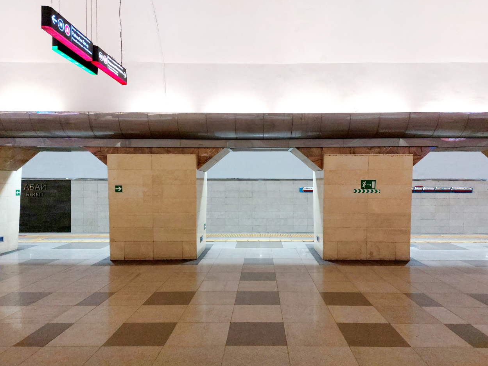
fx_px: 352
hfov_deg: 69.4
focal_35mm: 25
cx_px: 254
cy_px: 189
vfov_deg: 54.9
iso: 400
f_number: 1.8
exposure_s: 1/50
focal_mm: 5.23
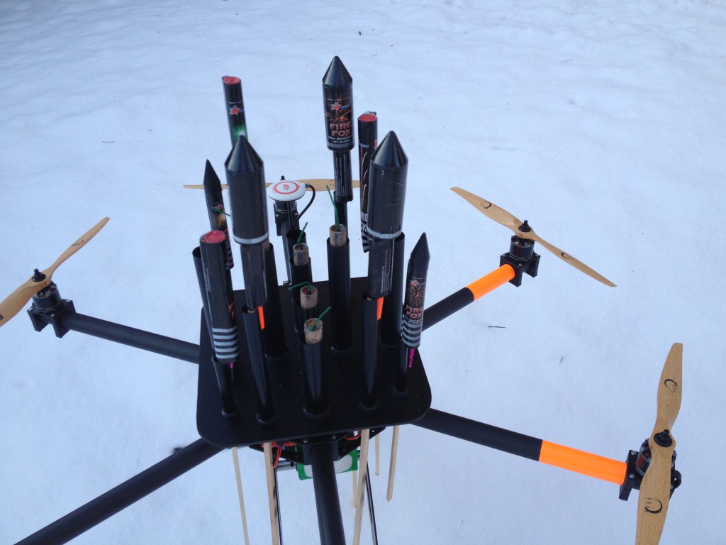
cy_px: 272
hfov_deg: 52.6
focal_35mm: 35
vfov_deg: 40.7
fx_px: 734
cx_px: 363
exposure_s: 1/171
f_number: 2.4
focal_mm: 4.28
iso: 50
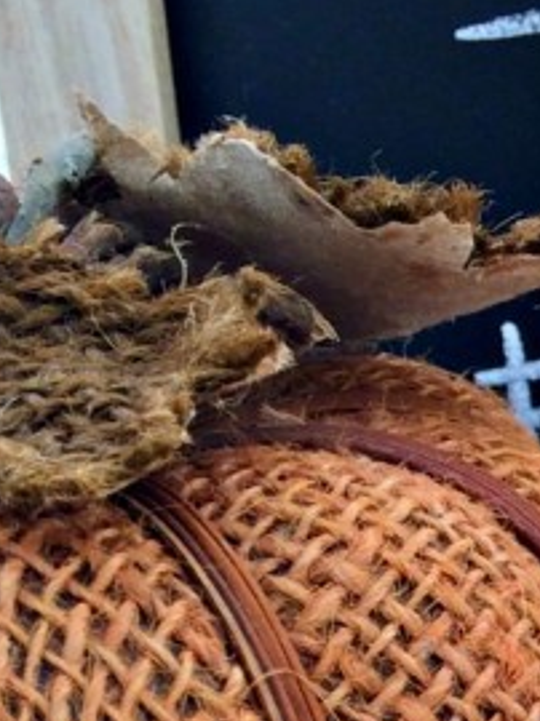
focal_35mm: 129
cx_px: 1160
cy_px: 1079
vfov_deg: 14.3
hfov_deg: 10.4
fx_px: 2687
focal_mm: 4.15
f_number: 2.2
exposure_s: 1/186
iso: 32
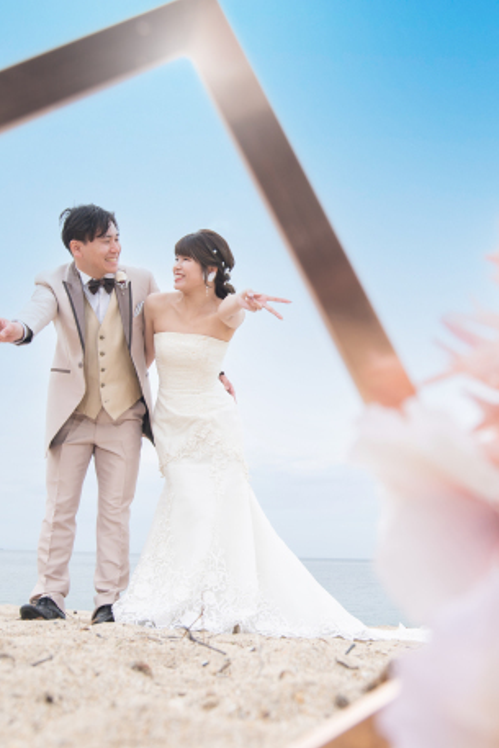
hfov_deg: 31.5
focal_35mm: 42
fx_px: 873
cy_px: 409
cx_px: 362
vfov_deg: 46.3
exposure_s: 1/200
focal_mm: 24
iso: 160
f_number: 8
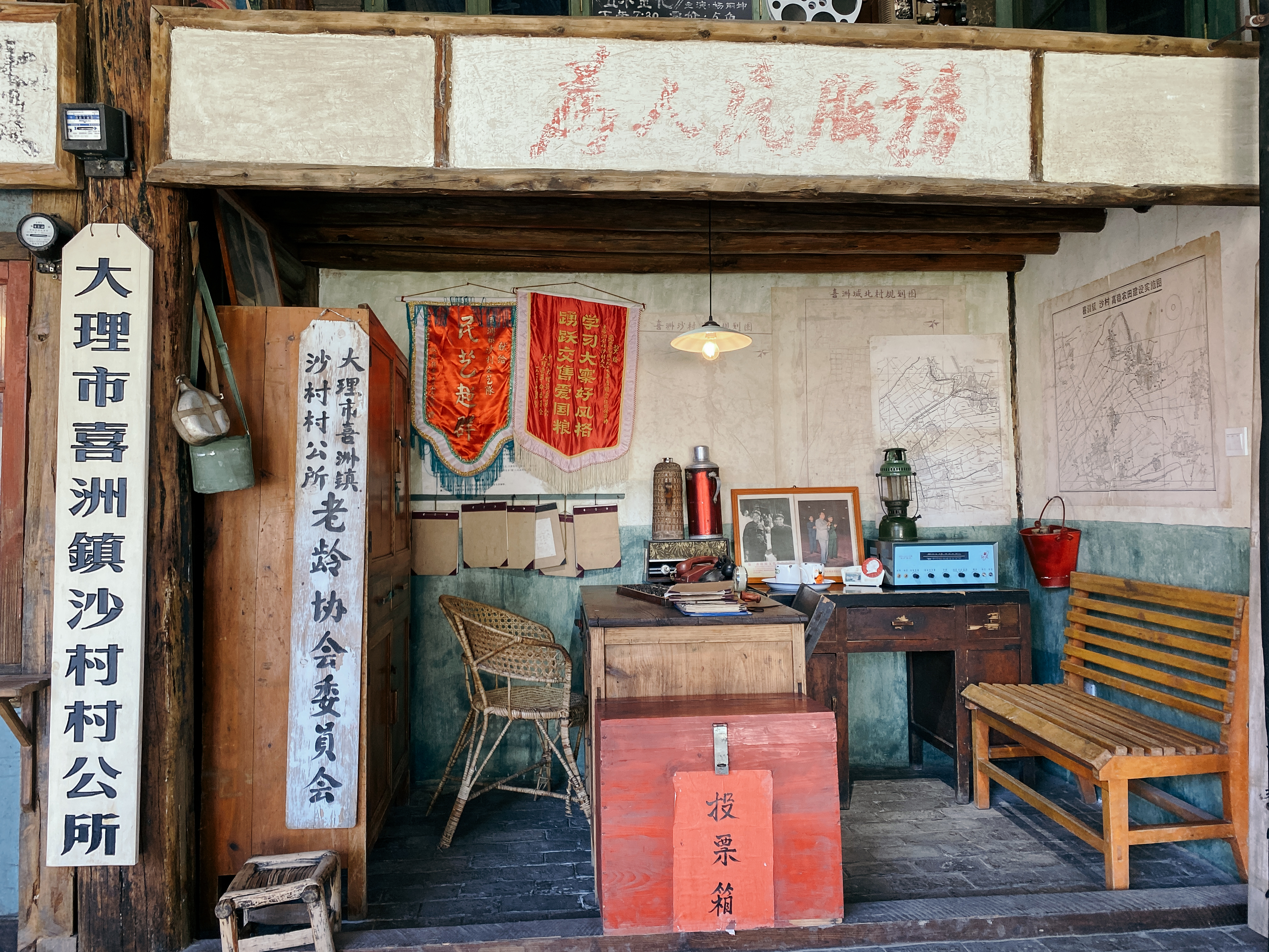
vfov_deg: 53.1
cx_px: 634
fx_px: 953
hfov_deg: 67.3
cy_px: 476
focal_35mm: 26
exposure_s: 1/100
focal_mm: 4.25
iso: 125
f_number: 1.8
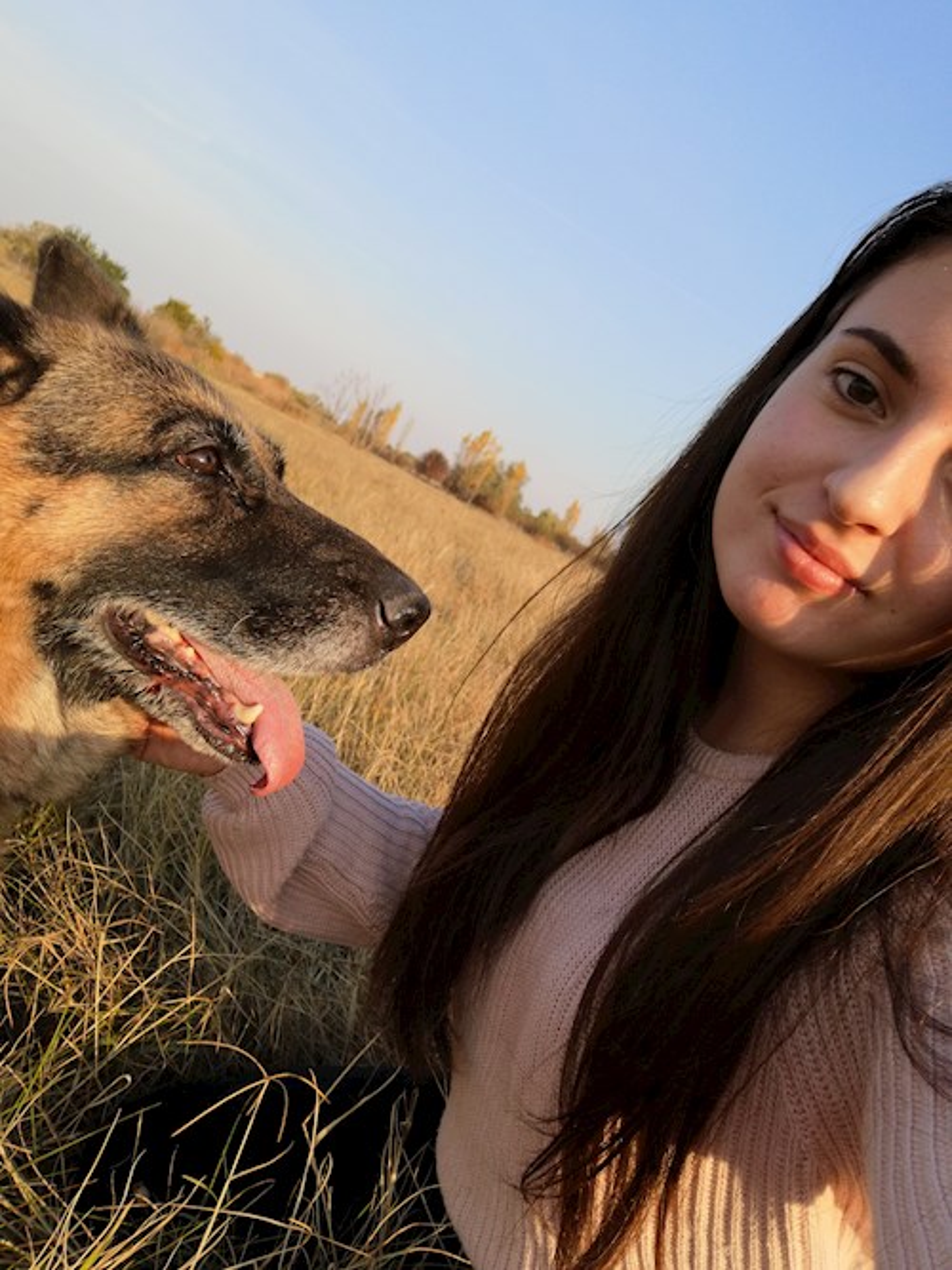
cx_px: 476
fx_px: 954
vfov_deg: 67.3
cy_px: 635
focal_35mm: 26
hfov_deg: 53.0
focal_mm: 3.81
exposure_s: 1/691
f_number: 2
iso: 50
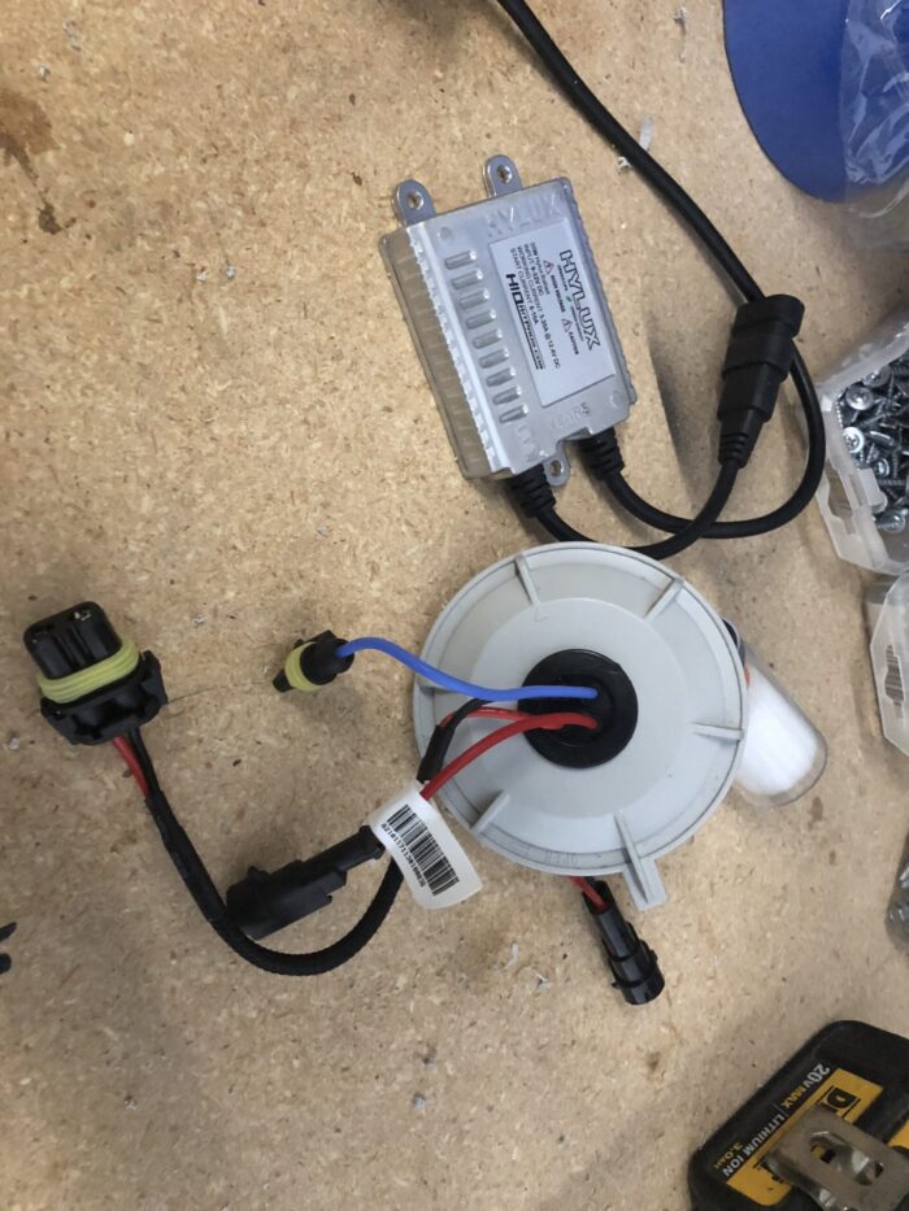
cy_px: 606
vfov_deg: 63.4
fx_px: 980
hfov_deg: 49.8
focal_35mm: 28
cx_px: 454
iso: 100
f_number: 1.8
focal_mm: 3.99
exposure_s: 1/4
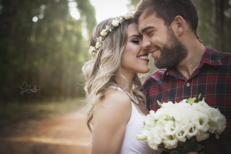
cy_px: 77
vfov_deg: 18.2
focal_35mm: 75
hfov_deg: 27.0
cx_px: 116
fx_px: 481
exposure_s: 1/200
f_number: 2.2
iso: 160
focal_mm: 50
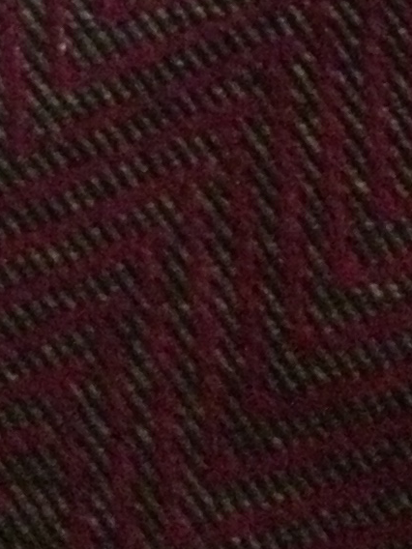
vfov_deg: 8.6
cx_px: -282
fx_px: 3190
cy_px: -949
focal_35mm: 201
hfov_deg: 7.2
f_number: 2.4
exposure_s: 1/15
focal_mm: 4.28
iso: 800
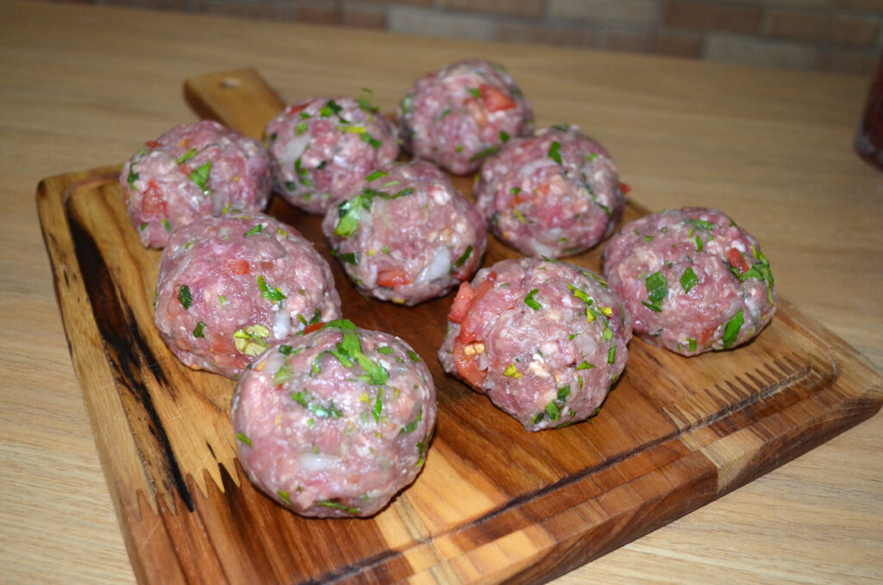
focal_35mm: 36
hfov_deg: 53.2
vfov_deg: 36.7
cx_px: 442
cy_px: 292
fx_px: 881
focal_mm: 24
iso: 1100
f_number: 4
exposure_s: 1/60
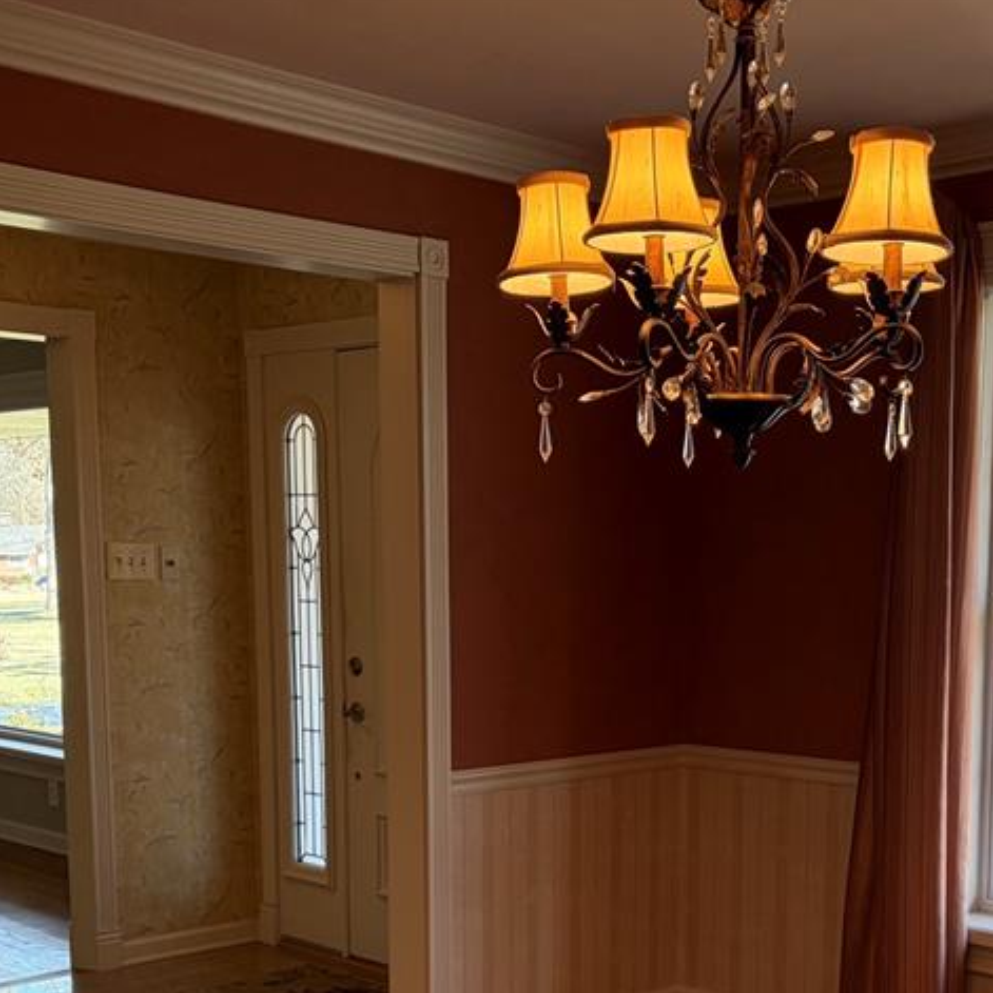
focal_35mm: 50
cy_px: 795
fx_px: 1623
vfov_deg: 33.1
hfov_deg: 33.9
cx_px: 601
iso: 125
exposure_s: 1/221
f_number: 1.6
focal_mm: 5.96
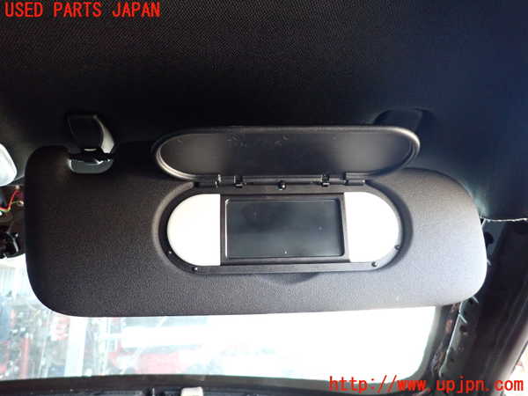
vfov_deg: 54.9
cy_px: 198
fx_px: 381
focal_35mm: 25
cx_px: 264
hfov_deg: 69.4
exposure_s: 1/125
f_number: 2
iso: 1000
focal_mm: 4.5
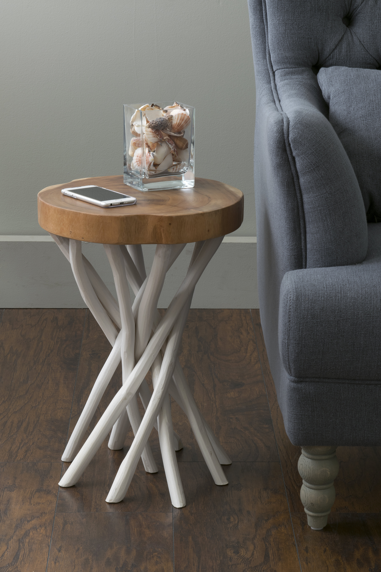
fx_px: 1667
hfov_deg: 13.0
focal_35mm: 105
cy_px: 286
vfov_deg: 19.5
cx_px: 190
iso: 100
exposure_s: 1.6
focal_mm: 70
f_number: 18
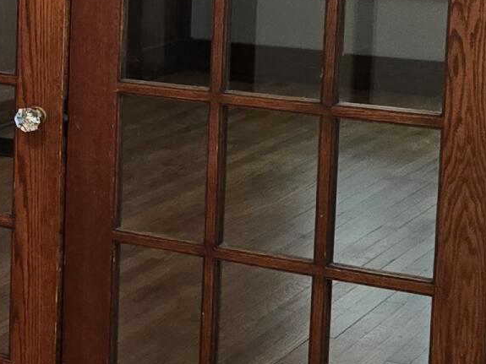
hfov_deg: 13.5
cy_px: -21
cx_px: -556
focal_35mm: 120
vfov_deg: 12.2
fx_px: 1684
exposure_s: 1/120
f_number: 1.7
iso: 400
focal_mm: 6.3
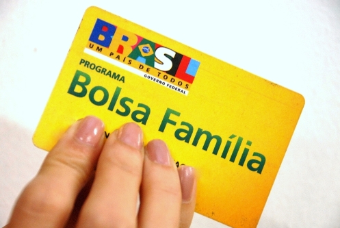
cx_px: 170
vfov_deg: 10.2
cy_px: 114
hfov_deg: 15.2
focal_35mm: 135
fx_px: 1277
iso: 640
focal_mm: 90
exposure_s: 1/50
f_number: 5.6
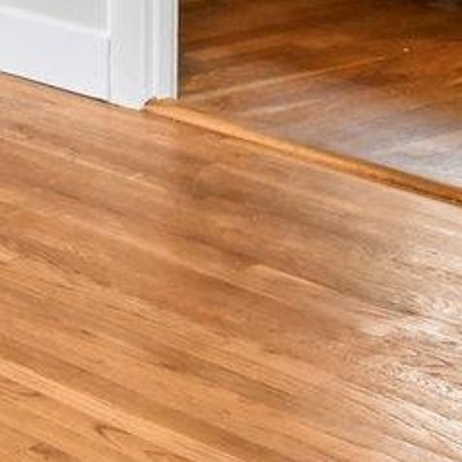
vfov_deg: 13.0
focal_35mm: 117
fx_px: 1767
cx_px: -823
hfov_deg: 11.1
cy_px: -457
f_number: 8
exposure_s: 1/6
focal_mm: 16
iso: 400
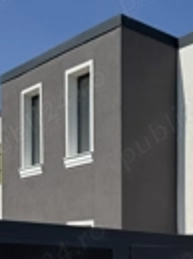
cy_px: 303
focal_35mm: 74
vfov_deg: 24.2
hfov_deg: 18.5
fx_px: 552
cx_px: 251
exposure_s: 1/7937
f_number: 1.78
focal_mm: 6.76
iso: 80
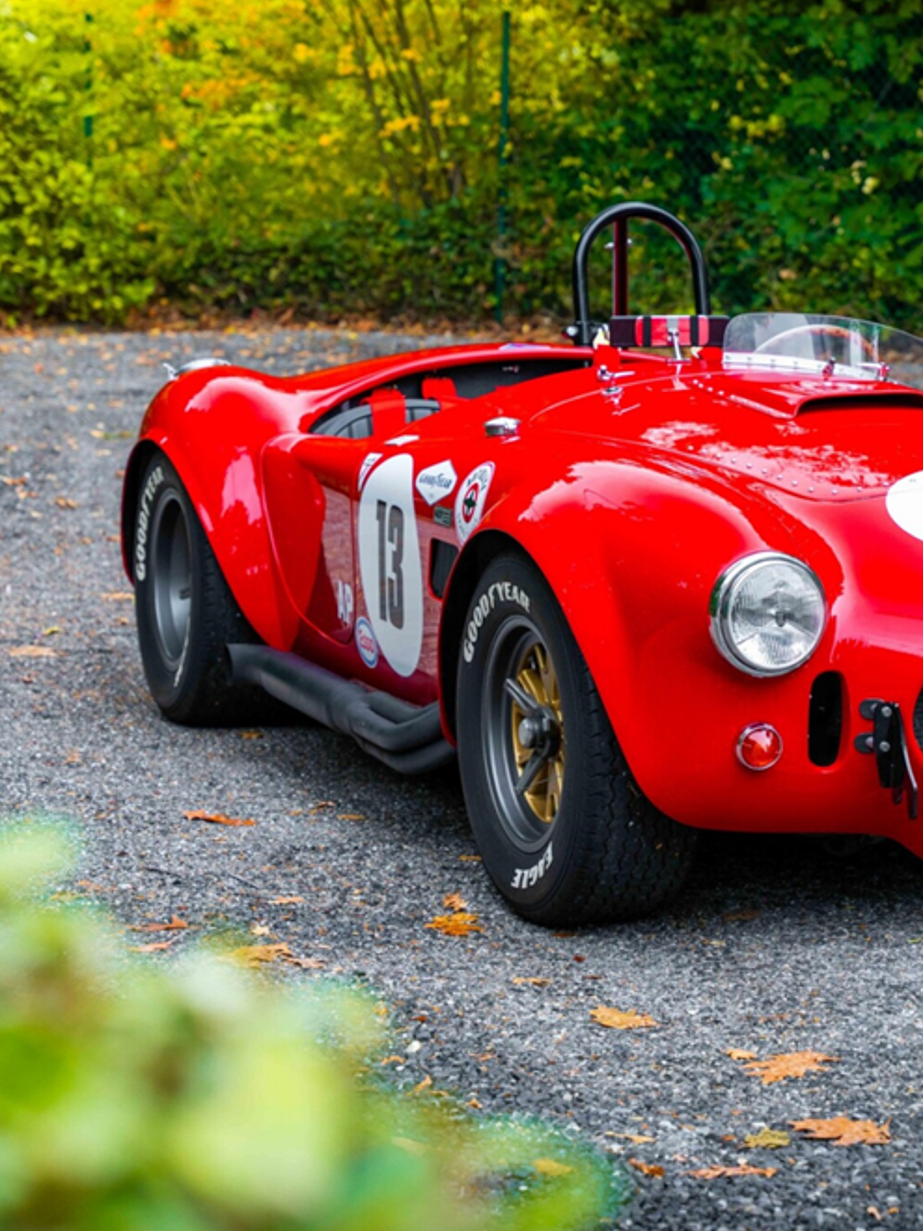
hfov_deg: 14.4
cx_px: 766
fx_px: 3626
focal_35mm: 102
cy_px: 620
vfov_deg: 19.3
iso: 400
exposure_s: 1/100
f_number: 4
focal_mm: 70
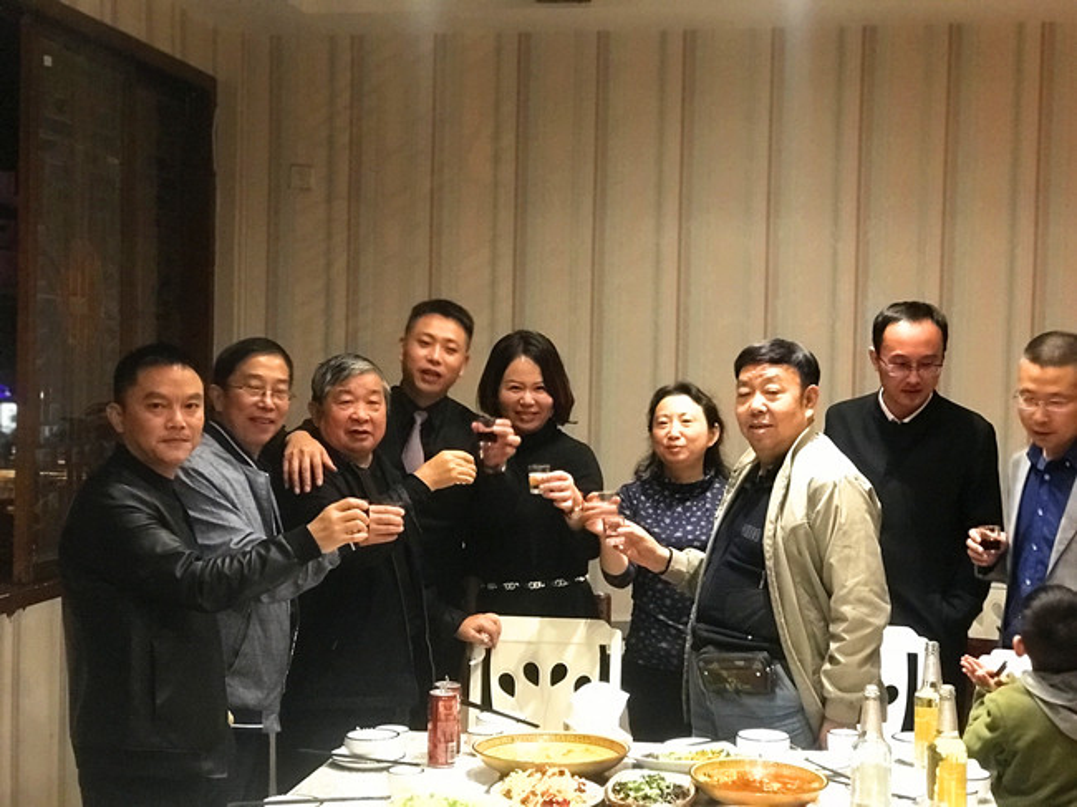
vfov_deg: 25.6
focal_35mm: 57
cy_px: 404
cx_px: 538
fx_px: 1773
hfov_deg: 33.8
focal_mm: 6.6
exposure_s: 1/50
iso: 1000
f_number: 2.8
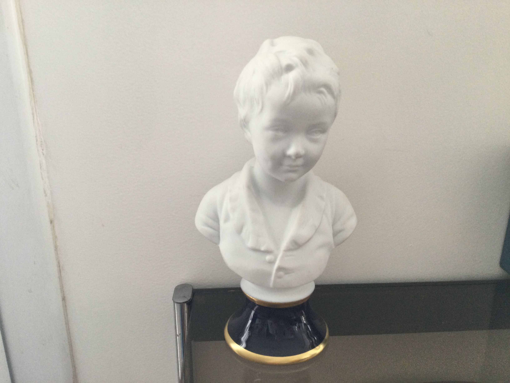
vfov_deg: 45.4
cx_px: 255
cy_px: 192
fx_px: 457
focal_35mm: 31
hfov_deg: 58.4
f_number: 2.4
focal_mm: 3.3
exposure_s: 1/33
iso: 100
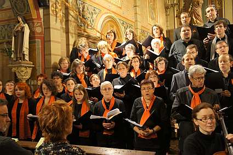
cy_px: 78
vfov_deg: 34.2
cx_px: 116
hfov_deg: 49.6
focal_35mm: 39
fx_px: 252
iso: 1600
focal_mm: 26
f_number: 4
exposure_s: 1/25
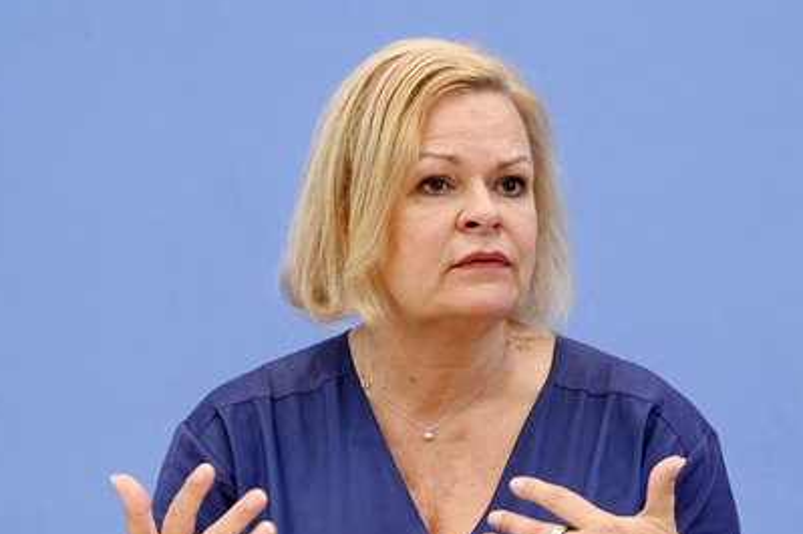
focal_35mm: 138
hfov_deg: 14.9
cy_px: 286
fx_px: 3074
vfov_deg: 9.9
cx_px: 442
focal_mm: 122
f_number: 7.1
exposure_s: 1/400
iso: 4000
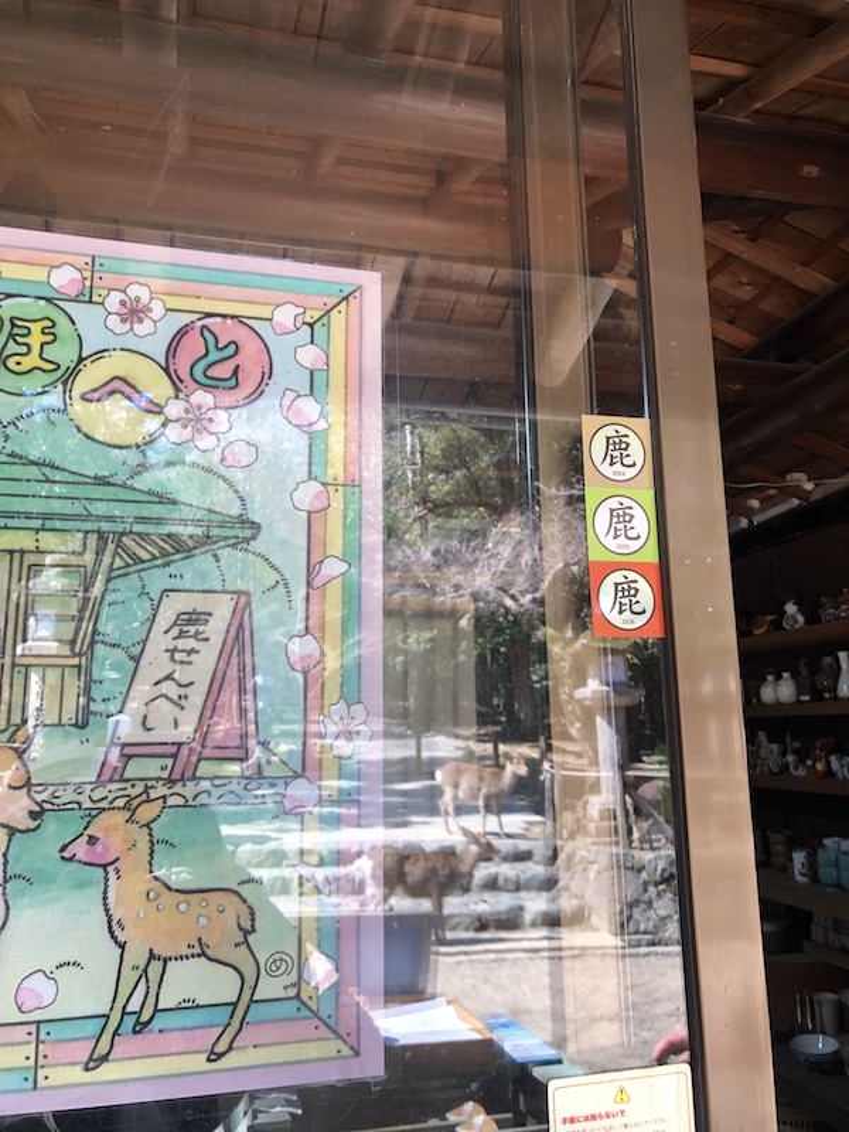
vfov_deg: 63.4
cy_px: 566
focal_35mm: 28
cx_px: 424
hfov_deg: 49.7
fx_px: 916
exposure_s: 1/120
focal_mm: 4
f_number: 1.8
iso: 64
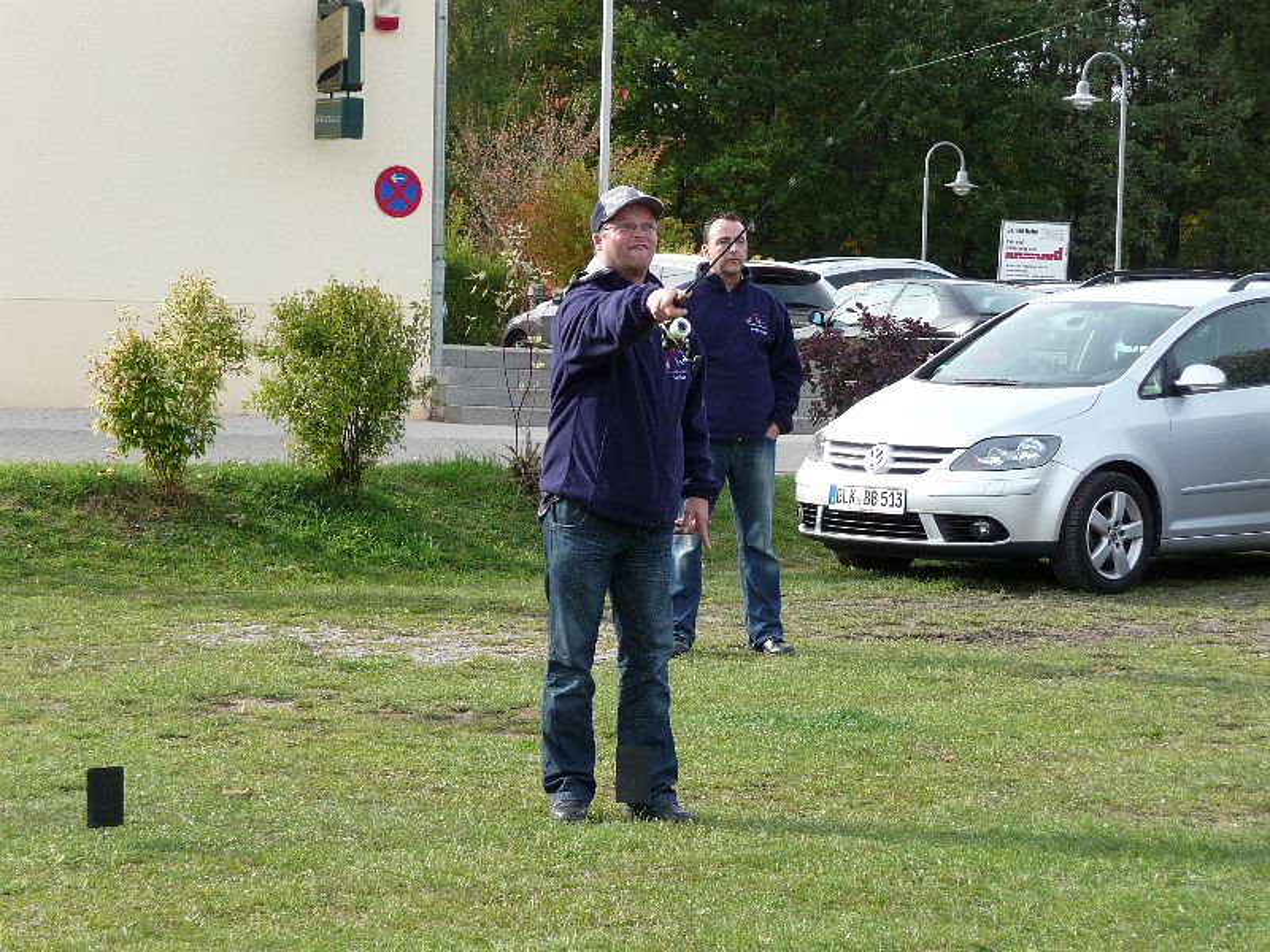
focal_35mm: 119
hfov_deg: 16.6
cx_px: 635
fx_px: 4366
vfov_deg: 12.5
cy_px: 476
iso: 100
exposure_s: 1/160
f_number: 4.7
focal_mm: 20.3
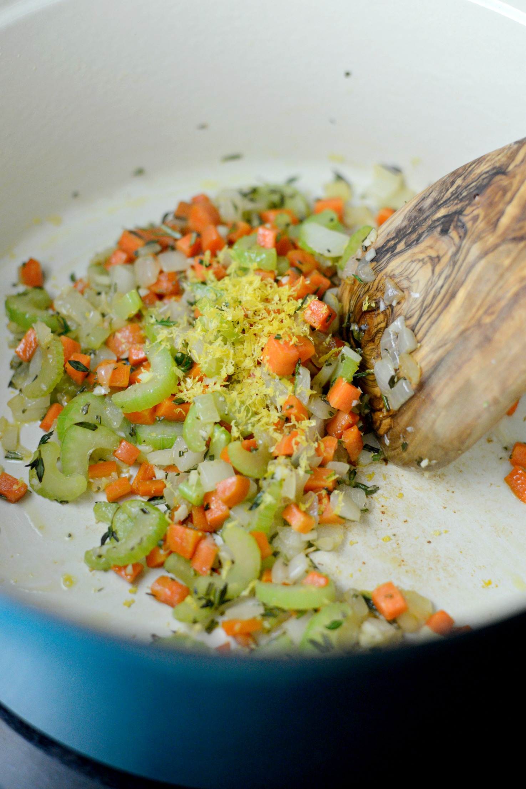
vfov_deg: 39.6
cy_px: 394
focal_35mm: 50
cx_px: 263
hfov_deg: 27.0
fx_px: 1095
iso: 2500
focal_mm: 50
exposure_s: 1/1000
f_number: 2.8
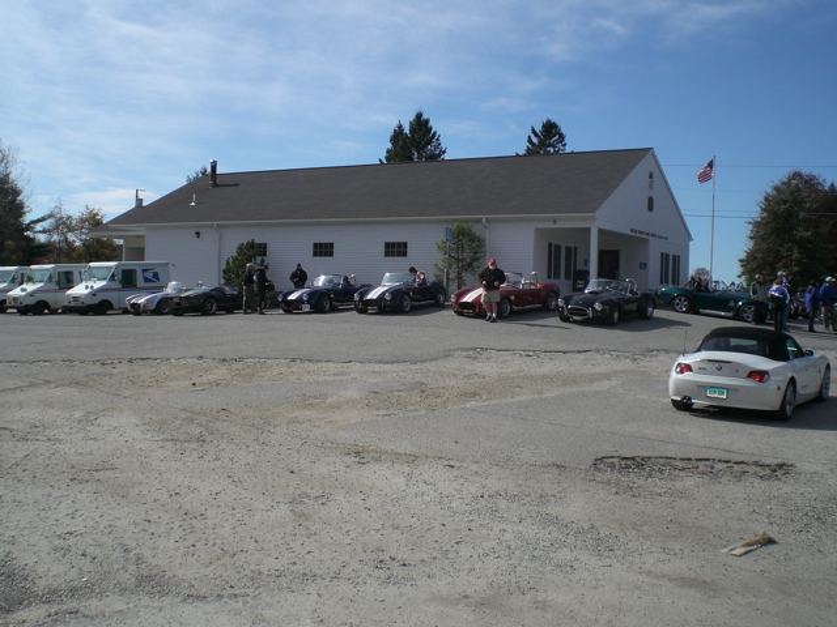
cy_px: 314
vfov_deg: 37.7
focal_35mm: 38
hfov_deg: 49.0
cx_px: 418
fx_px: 919
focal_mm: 6.3
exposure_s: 1/640
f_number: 4.4
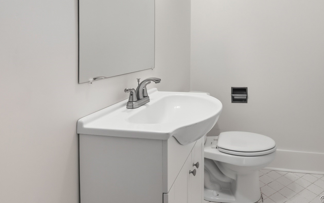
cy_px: 45
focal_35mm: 23
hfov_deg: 74.8
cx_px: 215
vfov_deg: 50.3
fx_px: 203
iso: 250
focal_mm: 10
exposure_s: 1/50
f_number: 9
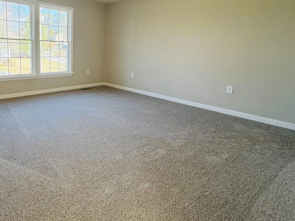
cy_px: 72
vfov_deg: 61.8
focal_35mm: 21
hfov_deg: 74.5
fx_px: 179
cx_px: 81
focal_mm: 2.22
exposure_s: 1/120
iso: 200
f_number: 2.2
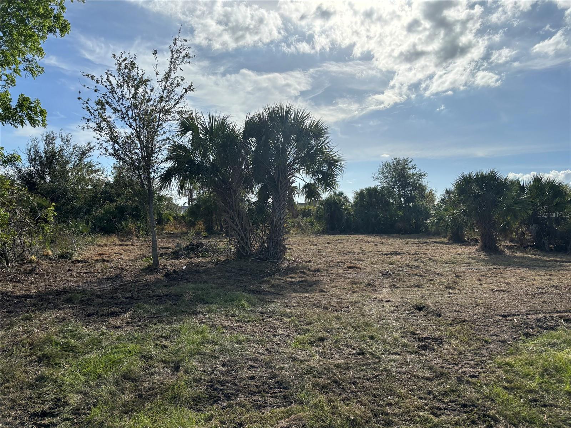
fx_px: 429
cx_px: 286
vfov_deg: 53.1
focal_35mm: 26
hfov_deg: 67.3
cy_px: 214
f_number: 1.6
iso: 50
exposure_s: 1/7194
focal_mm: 5.96
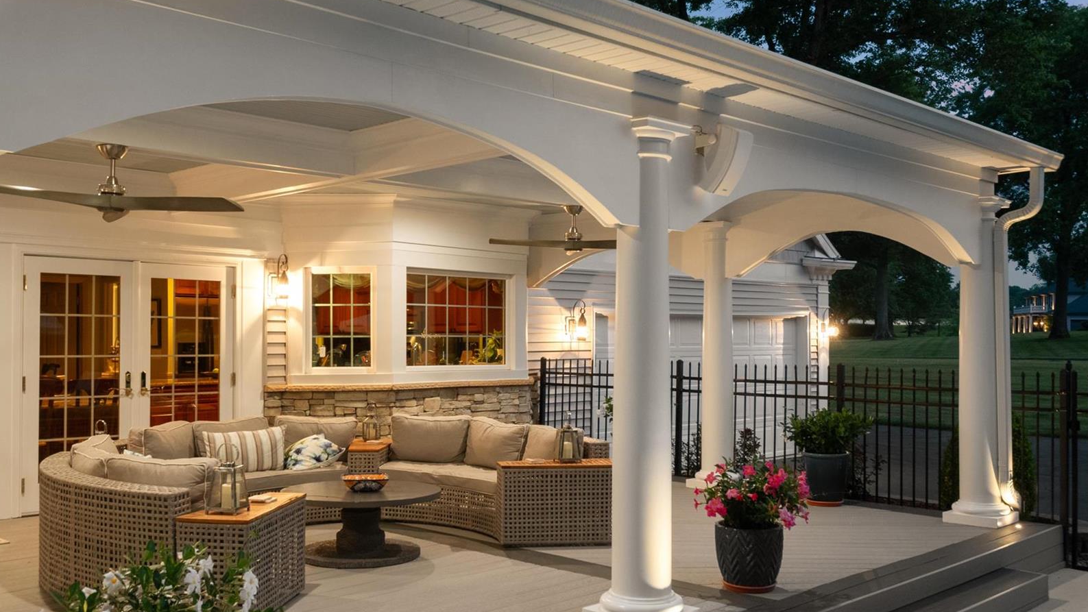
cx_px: 543
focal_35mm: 38
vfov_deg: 31.2
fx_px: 1096
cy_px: 325
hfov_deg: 52.8
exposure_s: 1/3
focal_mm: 18
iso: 400
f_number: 8
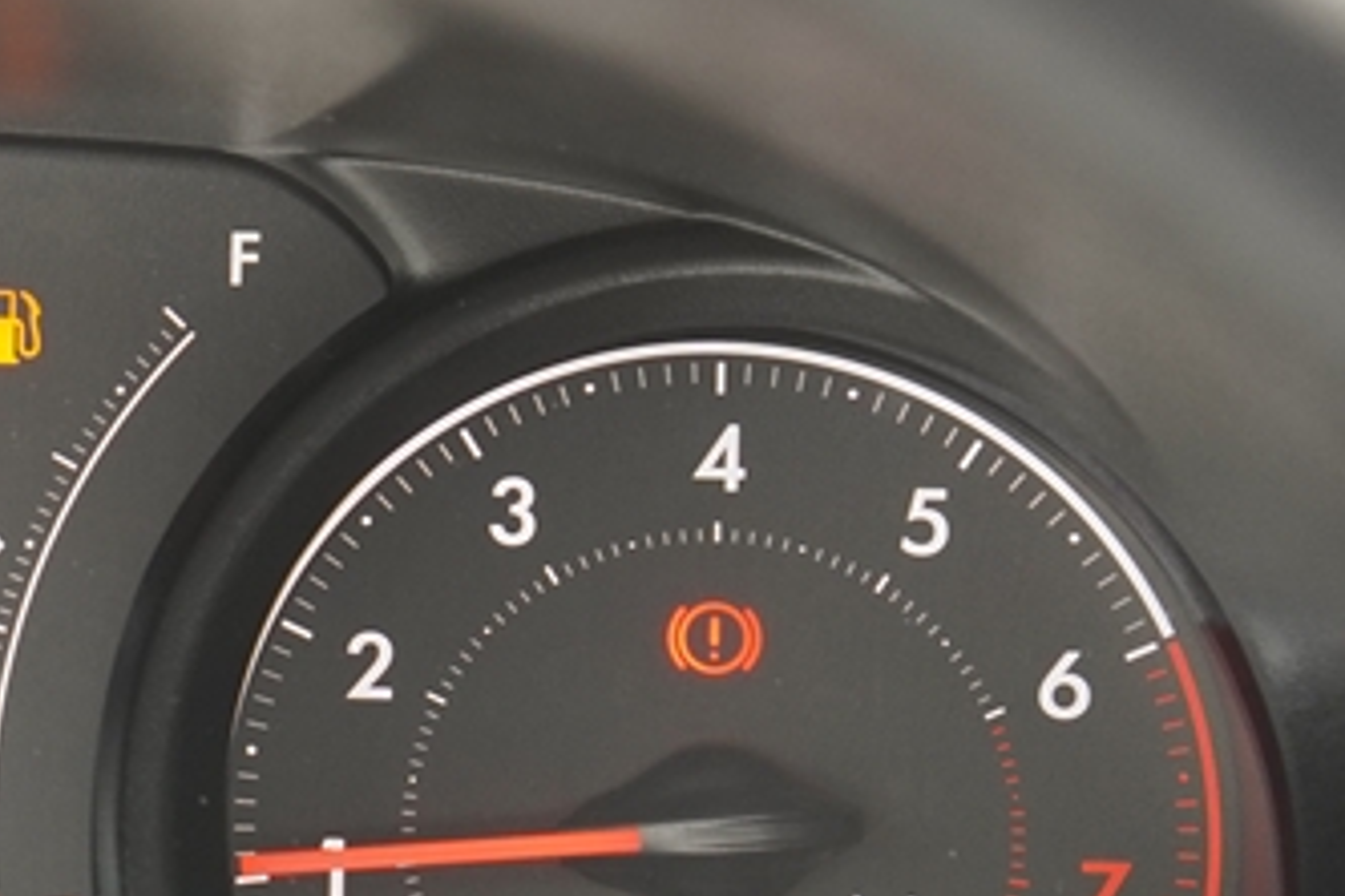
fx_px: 7417
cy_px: 595
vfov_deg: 6.9
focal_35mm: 199
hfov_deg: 10.2
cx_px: -396
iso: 500
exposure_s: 1/80
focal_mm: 43
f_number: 4
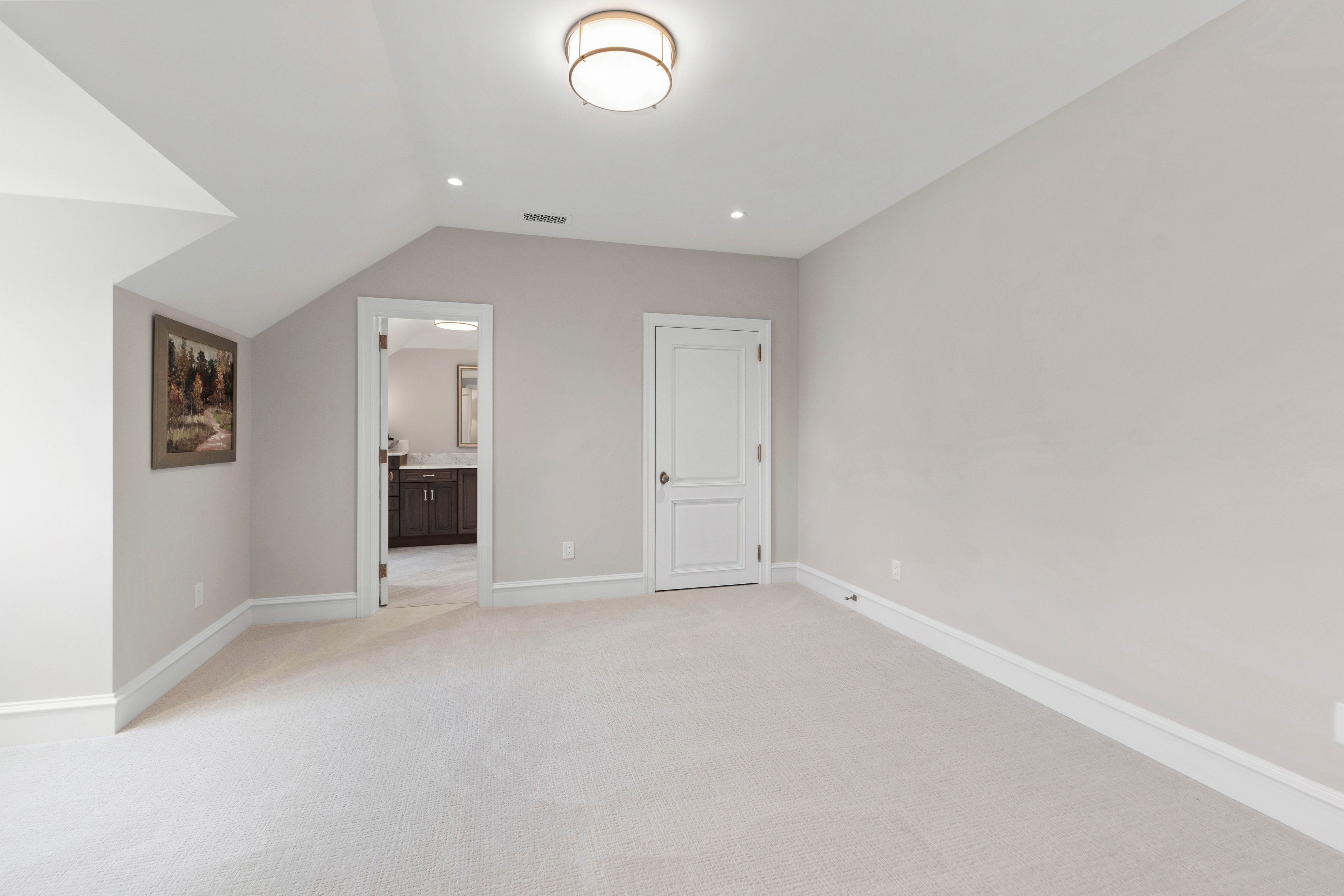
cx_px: 672
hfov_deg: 100.4
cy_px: 448
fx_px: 560
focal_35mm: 15
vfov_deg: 77.3
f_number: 8
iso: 100
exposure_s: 1/5
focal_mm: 10
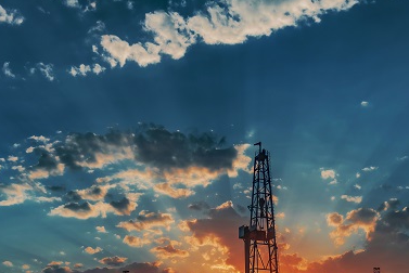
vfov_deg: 20.9
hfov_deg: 31.2
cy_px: 243
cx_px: 259
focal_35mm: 64
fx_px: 728
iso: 200
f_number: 2.8
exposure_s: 1/8000
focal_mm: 35
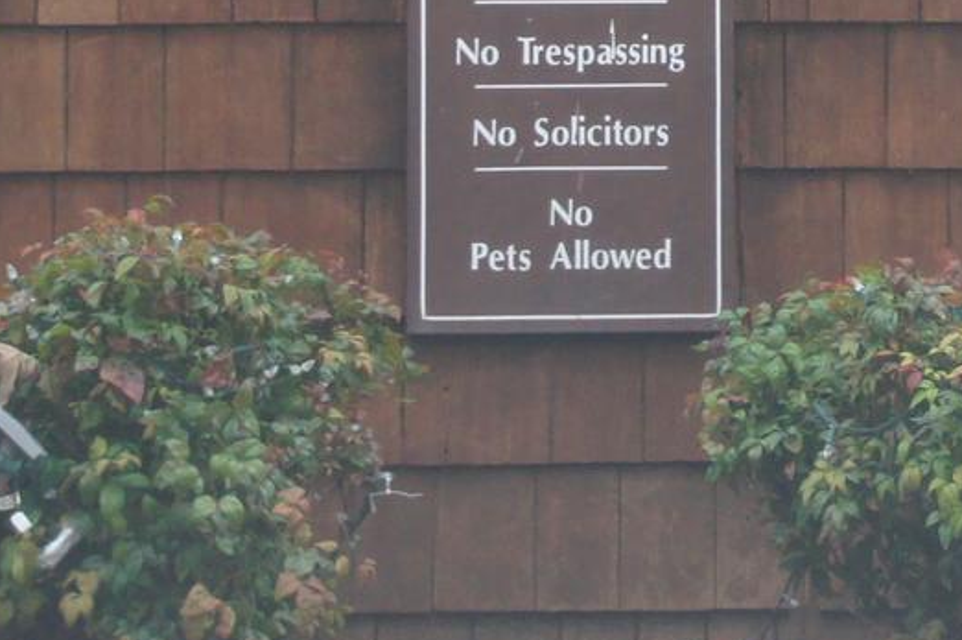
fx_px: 7074
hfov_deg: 7.7
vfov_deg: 5.1
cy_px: -585
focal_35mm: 265
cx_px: 1159
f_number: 5.6
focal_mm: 45
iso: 800
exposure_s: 1/80
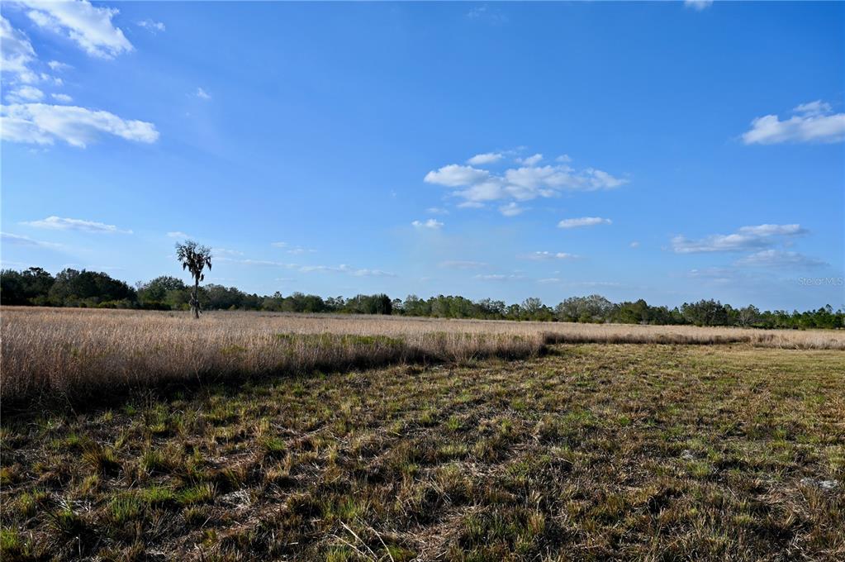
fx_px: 633
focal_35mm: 27
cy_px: 281
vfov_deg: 47.8
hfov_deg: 67.4
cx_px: 422
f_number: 7.1
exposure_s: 1/400
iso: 100
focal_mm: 27
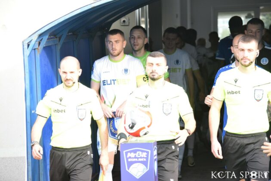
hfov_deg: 12.5
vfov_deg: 8.3
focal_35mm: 165
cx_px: 136
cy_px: 90
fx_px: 1242
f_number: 4.8
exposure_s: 1/640
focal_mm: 110
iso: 1600
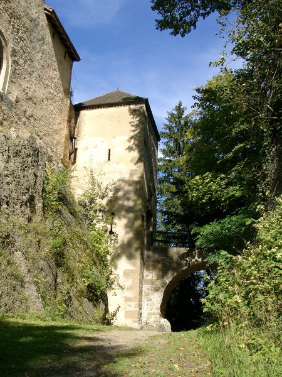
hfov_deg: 41.8
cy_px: 188
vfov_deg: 54.0
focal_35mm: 34
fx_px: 369
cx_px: 141
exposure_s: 1/514
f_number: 4
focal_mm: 7.13
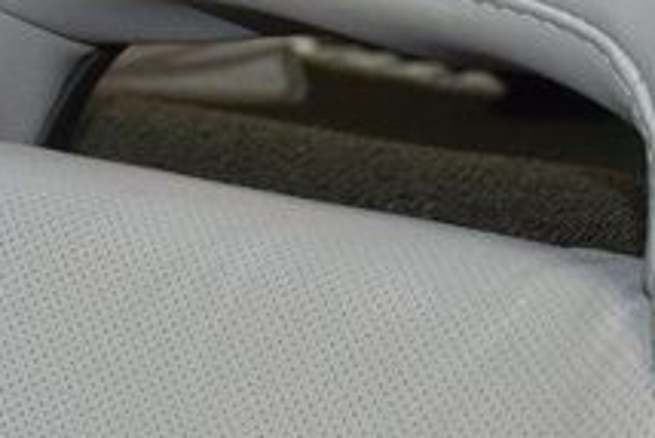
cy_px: -329
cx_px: 217
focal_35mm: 179
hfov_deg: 11.4
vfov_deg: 7.5
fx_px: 3266
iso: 1250
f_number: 3.8
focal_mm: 25
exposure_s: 1/60
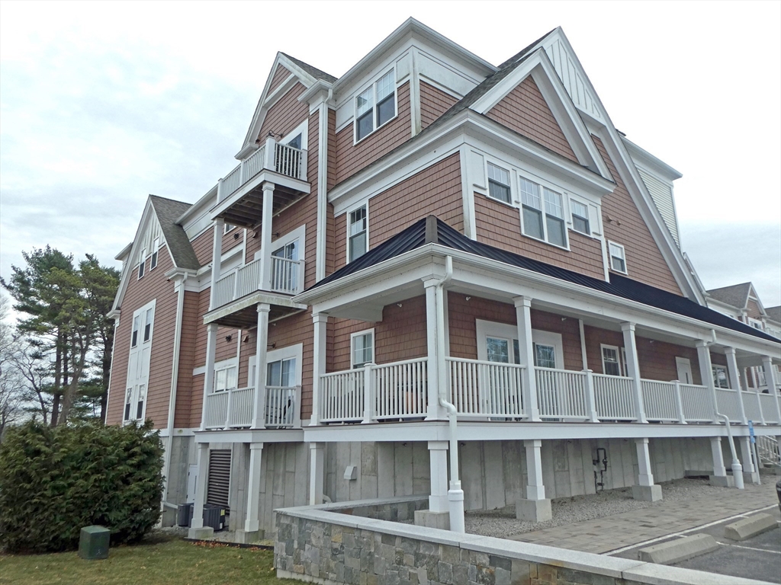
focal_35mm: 24
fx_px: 541
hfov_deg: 71.6
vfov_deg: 56.8
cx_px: 390
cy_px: 292
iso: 80
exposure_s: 1/800
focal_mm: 4.3
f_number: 3.3
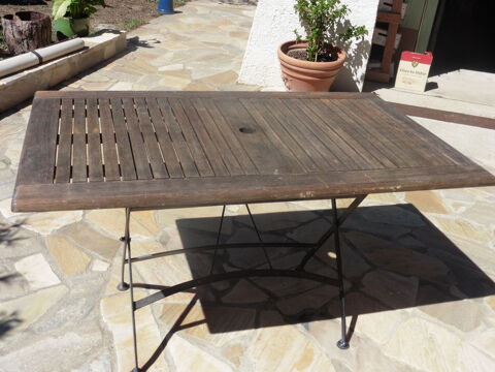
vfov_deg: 36.8
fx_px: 558
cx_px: 248
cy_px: 186
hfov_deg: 47.9
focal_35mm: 39
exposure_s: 1/800
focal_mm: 6.9
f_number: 5
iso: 100
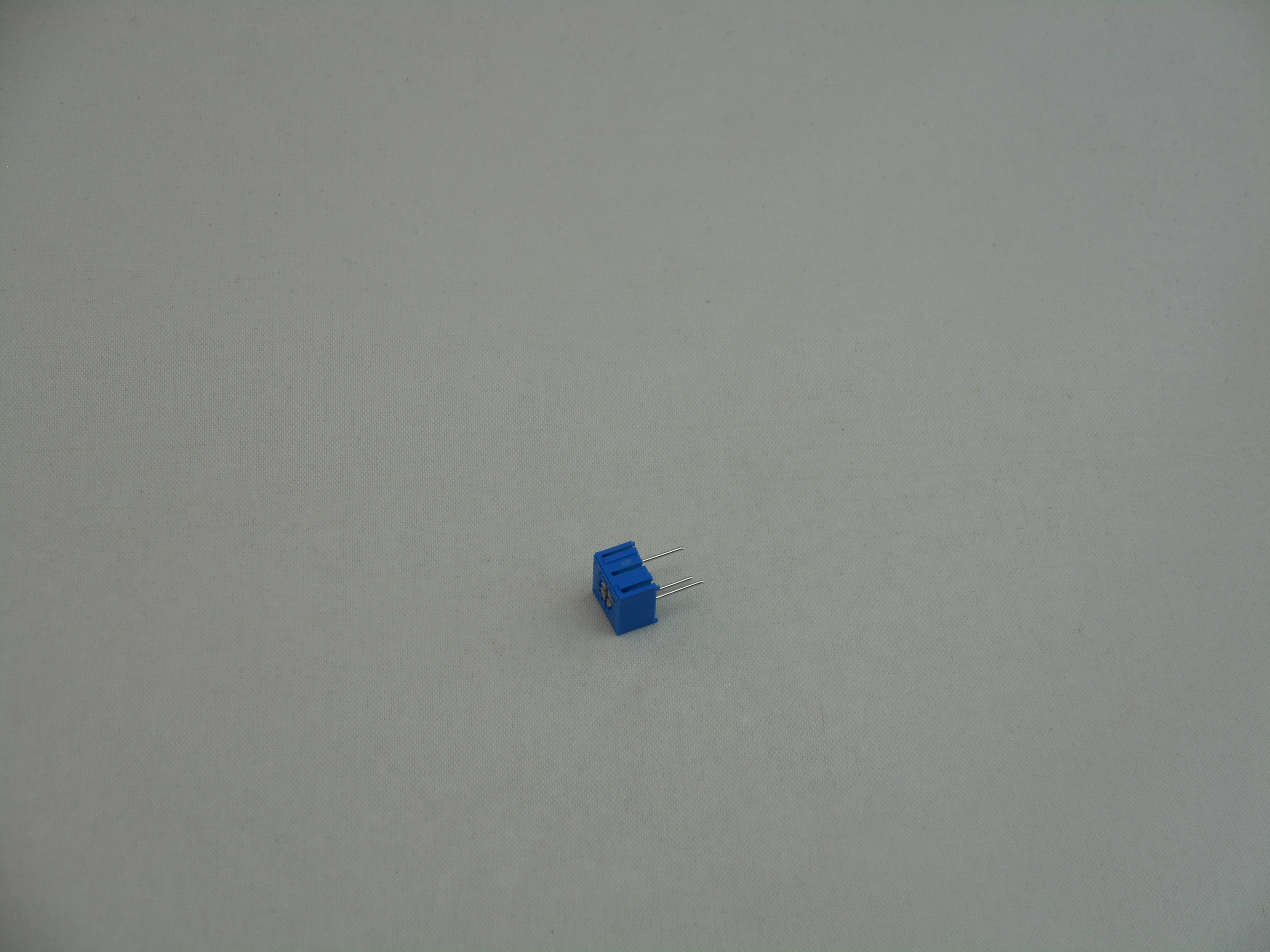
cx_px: 635
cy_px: 476
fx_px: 3265
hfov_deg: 22.0
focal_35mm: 89
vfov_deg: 16.6
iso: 100
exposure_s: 1/60
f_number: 5.6
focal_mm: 15.9
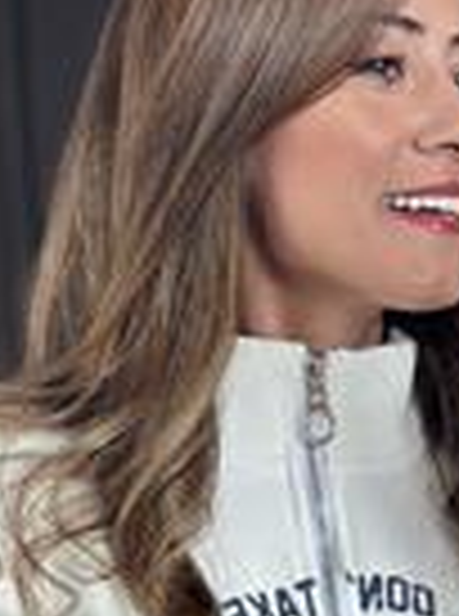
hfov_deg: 8.3
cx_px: 374
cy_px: 764
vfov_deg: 10.9
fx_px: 3162
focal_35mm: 178
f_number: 1.78
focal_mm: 6.86
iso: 100
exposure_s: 1/121
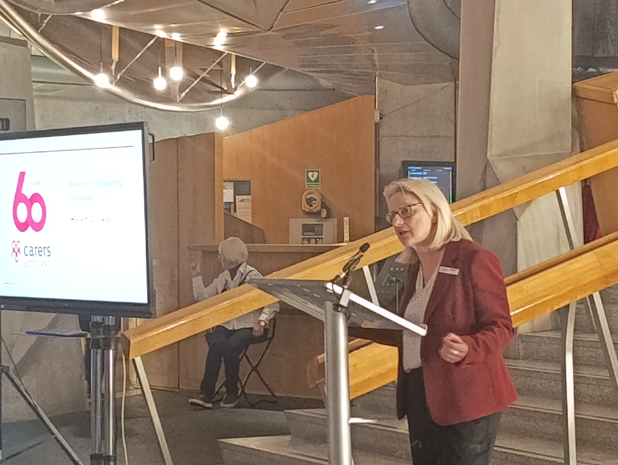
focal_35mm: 105
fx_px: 1877
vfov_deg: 14.1
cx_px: 290
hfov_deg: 18.7
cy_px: 264
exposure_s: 1/25
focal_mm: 6.14
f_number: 1.6
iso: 1600
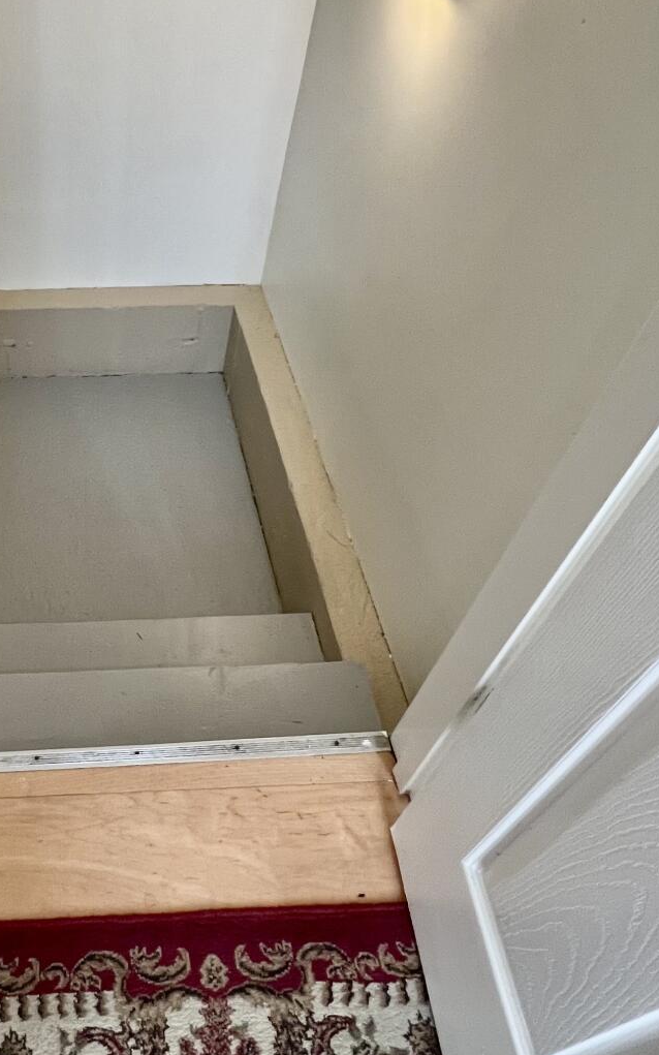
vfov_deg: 67.1
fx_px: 776
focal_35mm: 27
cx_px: 84
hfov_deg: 42.7
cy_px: 378
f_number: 1.8
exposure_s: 1/120
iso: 200
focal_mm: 1.57
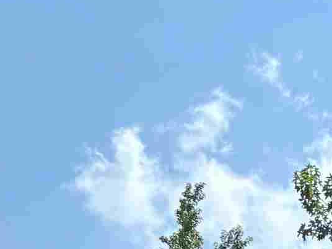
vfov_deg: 8.7
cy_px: 677
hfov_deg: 11.6
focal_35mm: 149
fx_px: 1429
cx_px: 719
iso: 50
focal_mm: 5.96
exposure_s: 1/1328
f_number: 1.6
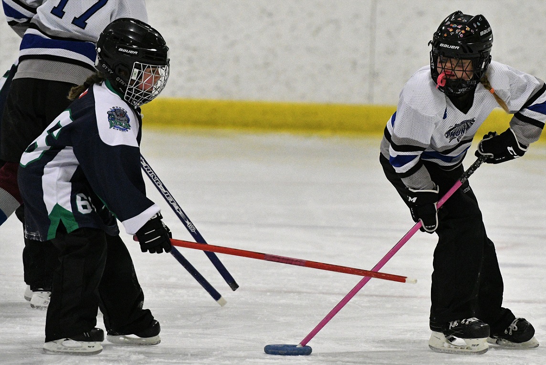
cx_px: 273
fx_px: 4552
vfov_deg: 4.6
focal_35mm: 300
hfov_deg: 6.9
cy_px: 182
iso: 5000
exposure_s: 1/1000
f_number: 3.5
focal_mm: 200
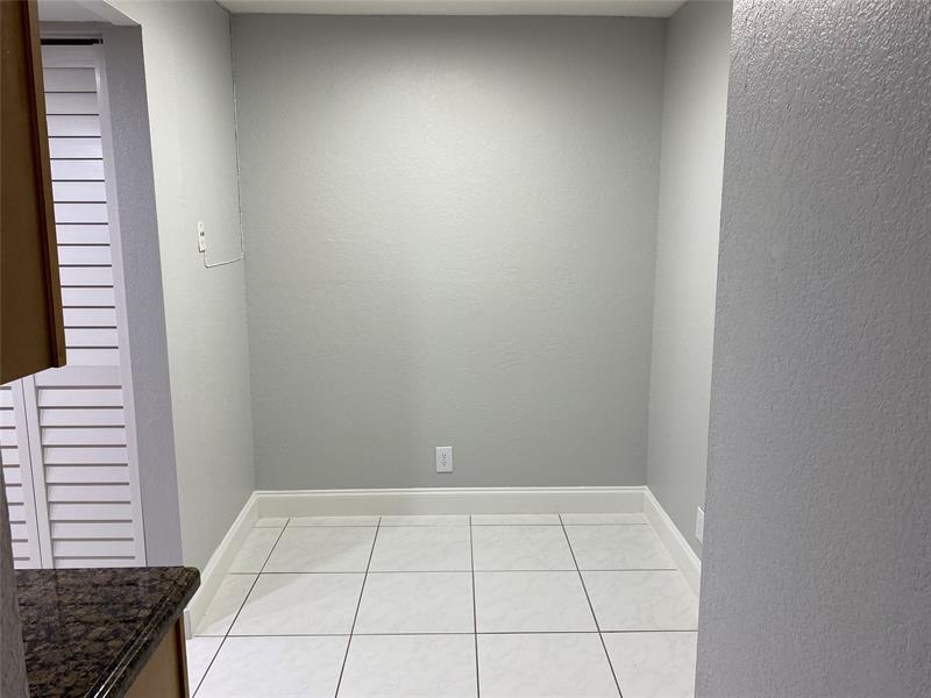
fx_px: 699
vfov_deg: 53.1
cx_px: 466
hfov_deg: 67.3
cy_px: 349
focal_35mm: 26
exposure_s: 1/120
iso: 100
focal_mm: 4.25
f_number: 1.8
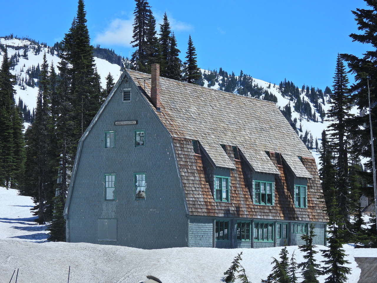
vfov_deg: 12.9
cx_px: 188
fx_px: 1252
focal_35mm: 115
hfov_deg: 17.1
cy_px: 142
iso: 100
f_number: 4
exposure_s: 1/1250
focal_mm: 20.5
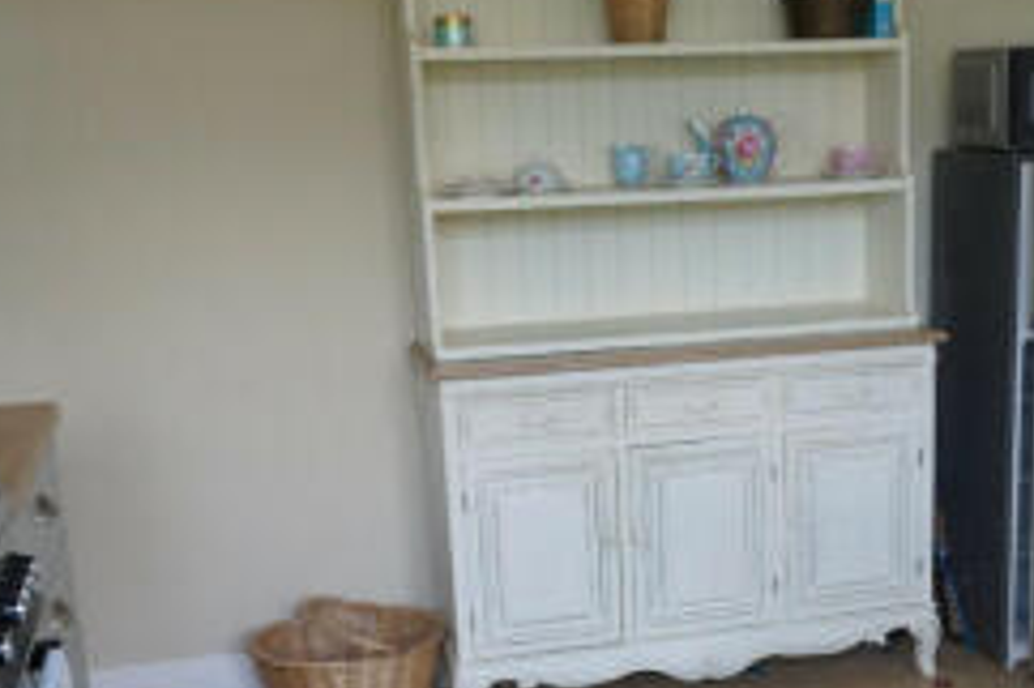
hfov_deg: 37.0
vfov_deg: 25.2
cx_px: 709
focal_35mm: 53
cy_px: 511
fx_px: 1521
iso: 200
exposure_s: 1/60
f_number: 4
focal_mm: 18
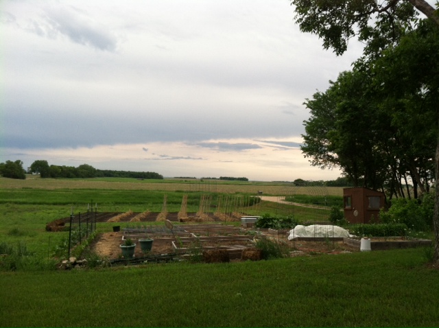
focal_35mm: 35
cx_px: 220
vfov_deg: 40.6
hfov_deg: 52.7
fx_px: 443
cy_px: 164
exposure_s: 1/366
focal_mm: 3.85
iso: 80
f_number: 2.8
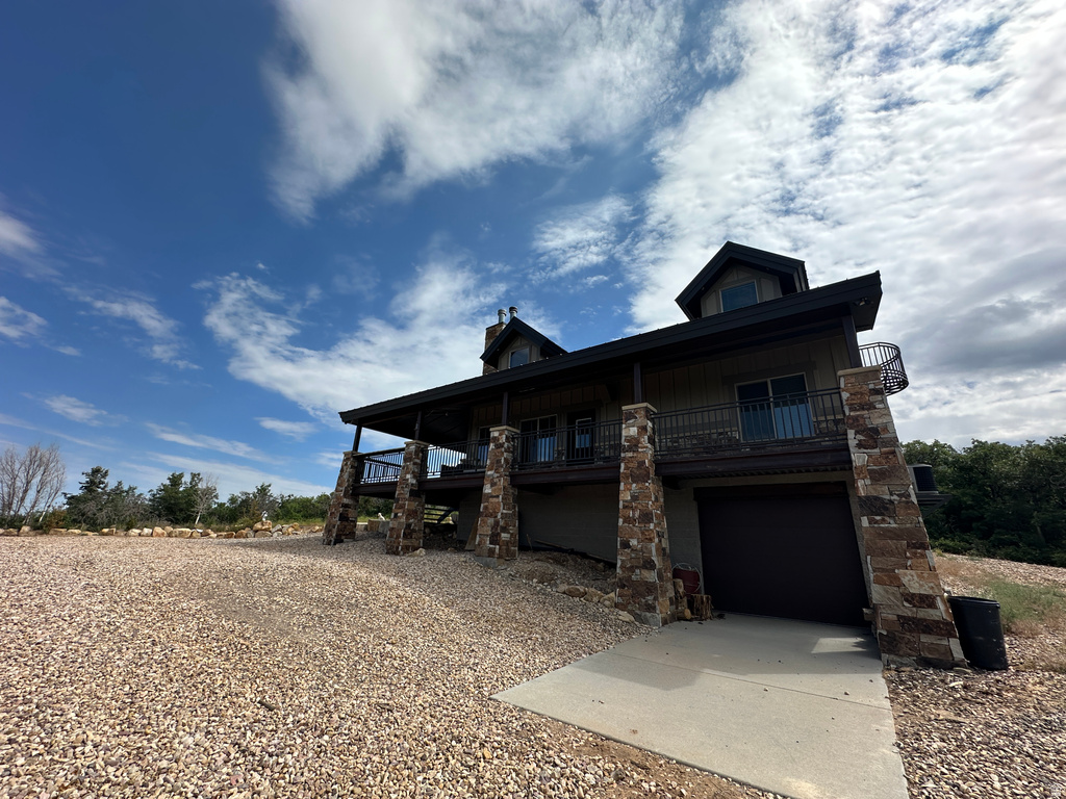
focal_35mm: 14
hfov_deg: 102.1
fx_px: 431
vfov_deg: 85.7
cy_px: 400
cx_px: 533
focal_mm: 2.22
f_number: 2.2
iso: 50
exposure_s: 1/2174
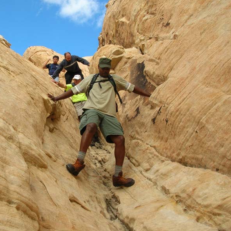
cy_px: 116
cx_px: 81
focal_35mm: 42
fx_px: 317
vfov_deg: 40.0
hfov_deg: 39.6
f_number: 5.6
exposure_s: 1/127
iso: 50
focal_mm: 5.8
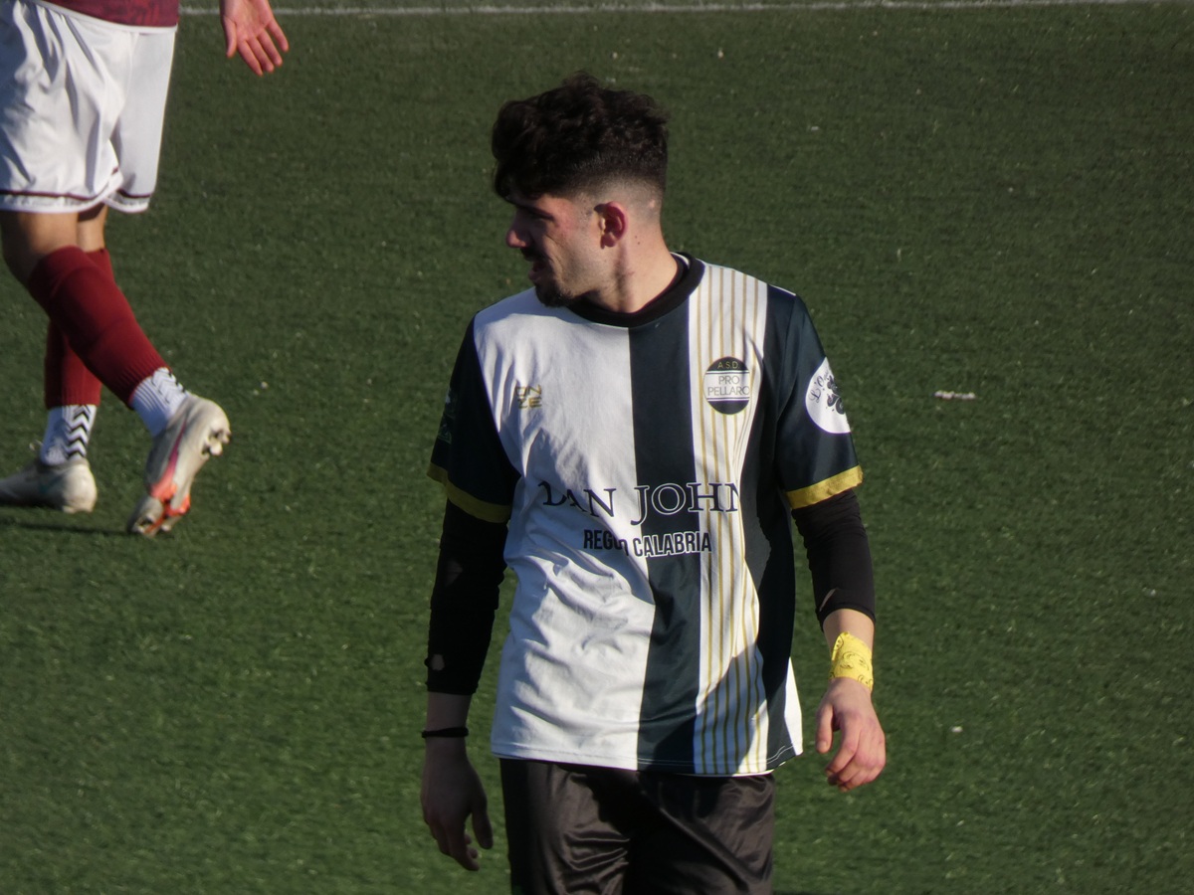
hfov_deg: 1.8
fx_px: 39046
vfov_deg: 1.3
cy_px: 448
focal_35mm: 1132
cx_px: 597
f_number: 5.7
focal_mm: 202.9
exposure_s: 1/400
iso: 80
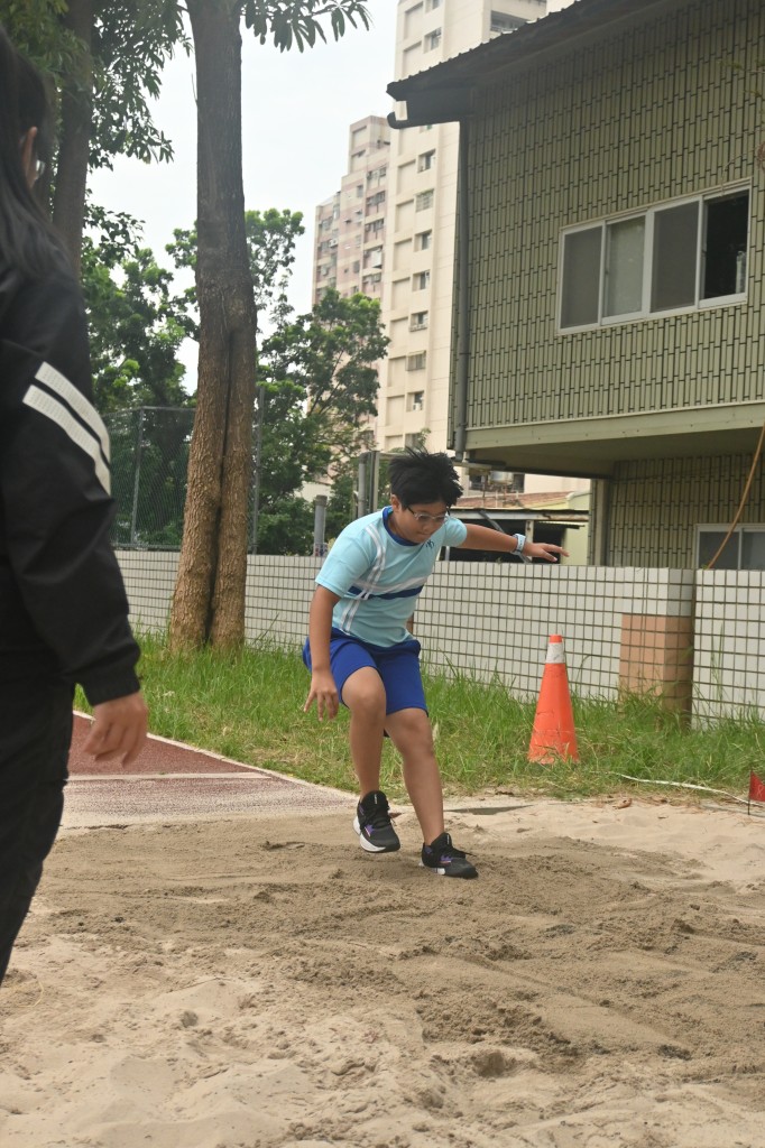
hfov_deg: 28.5
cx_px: 382
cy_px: 574
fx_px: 1507
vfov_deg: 41.7
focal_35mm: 47
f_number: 5
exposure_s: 1/2500
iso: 1100
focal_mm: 31.5
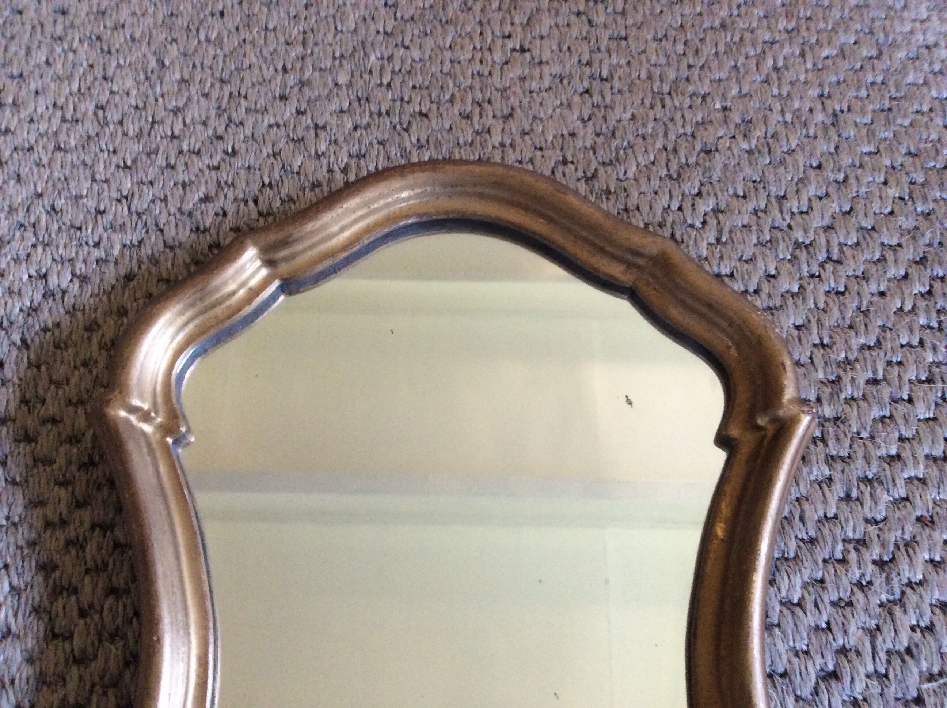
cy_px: 354
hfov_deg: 56.9
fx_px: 874
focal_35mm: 32
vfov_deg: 44.1
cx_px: 474
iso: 200
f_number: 2.4
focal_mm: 3.3
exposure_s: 1/25
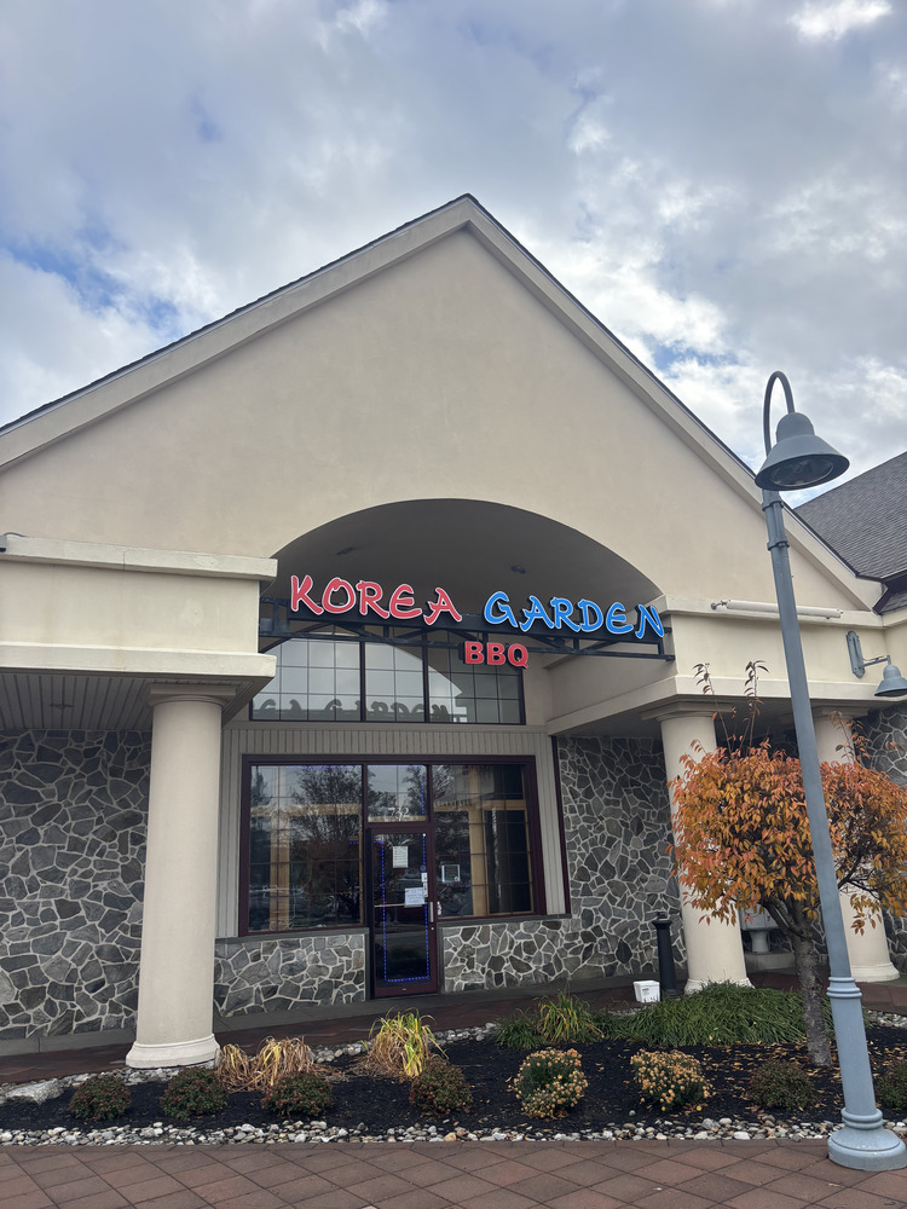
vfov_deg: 67.3
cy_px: 604
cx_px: 454
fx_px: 908
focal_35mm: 26
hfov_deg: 53.1
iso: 50
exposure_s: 1/1399
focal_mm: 5.96
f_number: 1.6
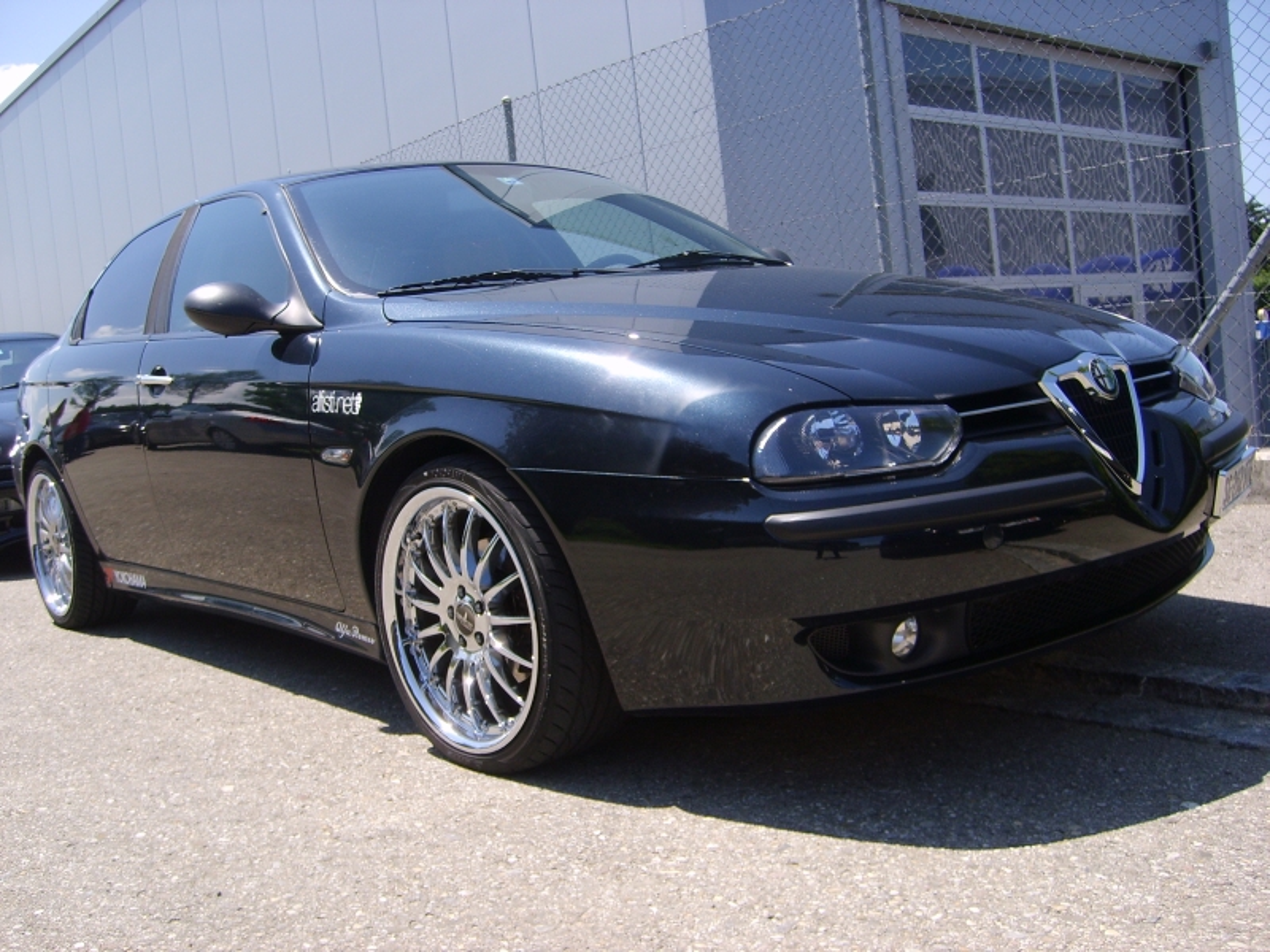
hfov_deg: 52.6
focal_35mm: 35
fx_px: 1284
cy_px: 476
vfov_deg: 40.7
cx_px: 635
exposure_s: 1/750
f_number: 2.8
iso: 50
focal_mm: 5.8
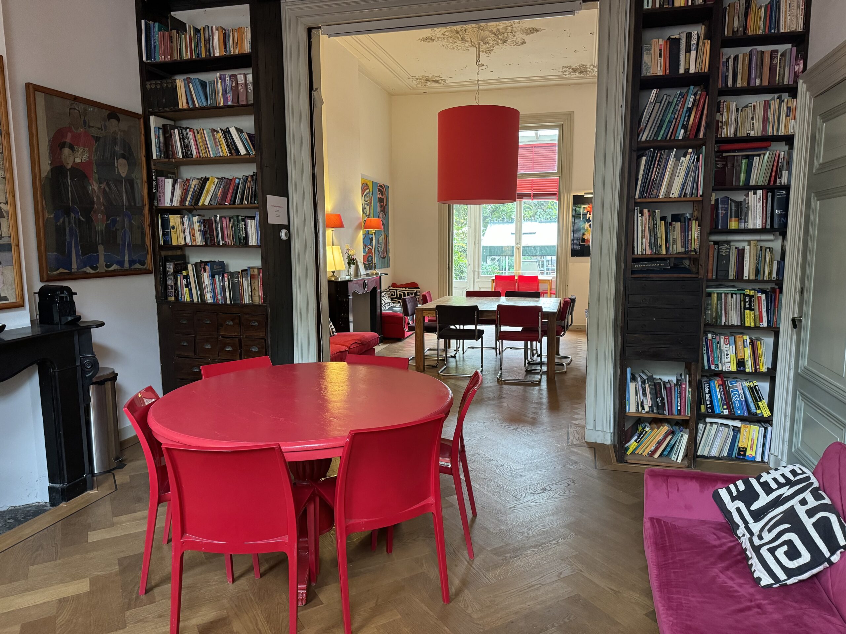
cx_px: 423
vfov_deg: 56.8
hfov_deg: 71.6
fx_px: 587
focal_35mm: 24
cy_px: 317
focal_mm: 6.76
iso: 640
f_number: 1.78
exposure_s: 1/50
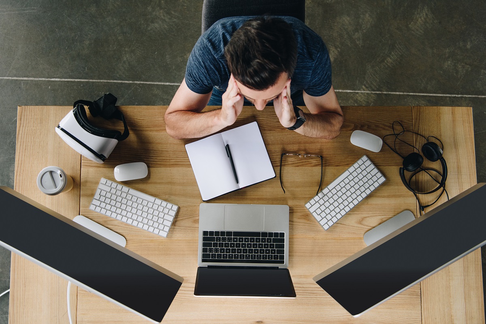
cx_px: 243
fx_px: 513
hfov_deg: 50.7
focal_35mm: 38
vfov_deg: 35.1
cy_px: 162
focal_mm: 38
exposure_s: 1/320
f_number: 4
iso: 800
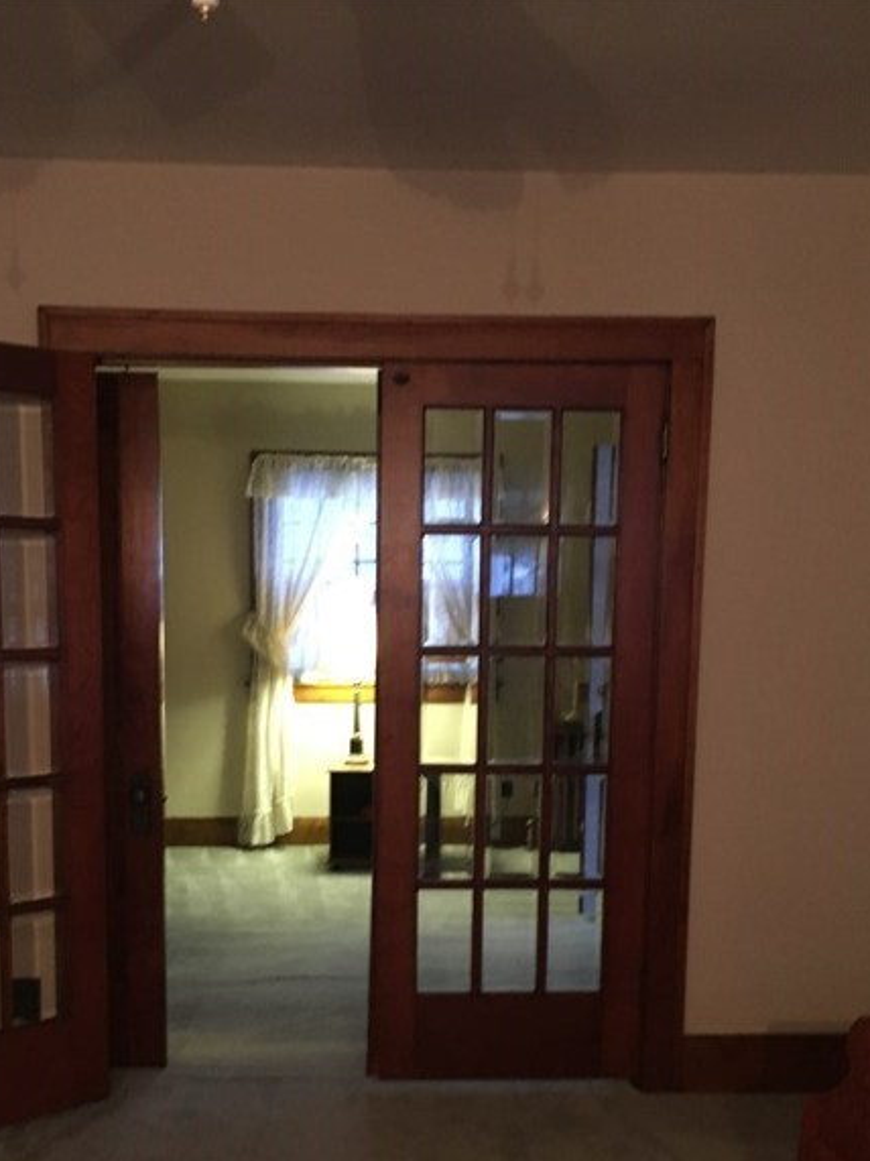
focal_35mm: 39
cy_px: 775
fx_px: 1307
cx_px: 364
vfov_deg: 47.1
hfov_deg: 36.7
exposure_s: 1/15
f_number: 2.2
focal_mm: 4.15
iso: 400
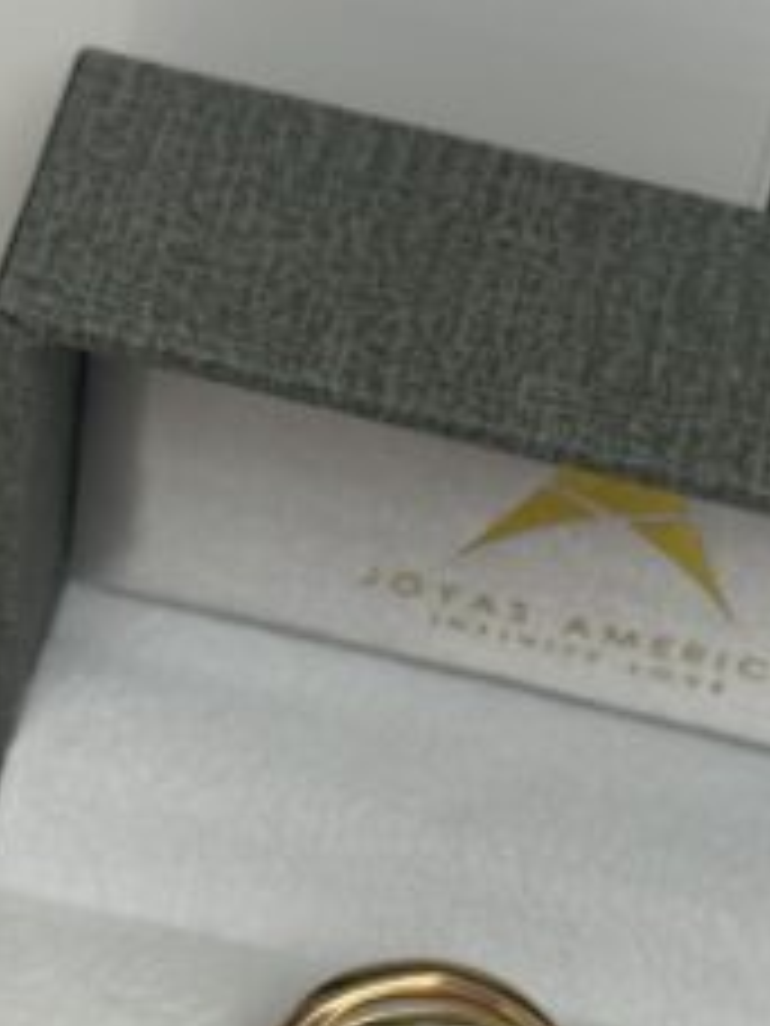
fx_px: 3500
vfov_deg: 16.6
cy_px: 819
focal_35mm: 118
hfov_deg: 12.5
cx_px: 495
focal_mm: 6.76
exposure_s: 1/171
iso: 50
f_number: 1.78
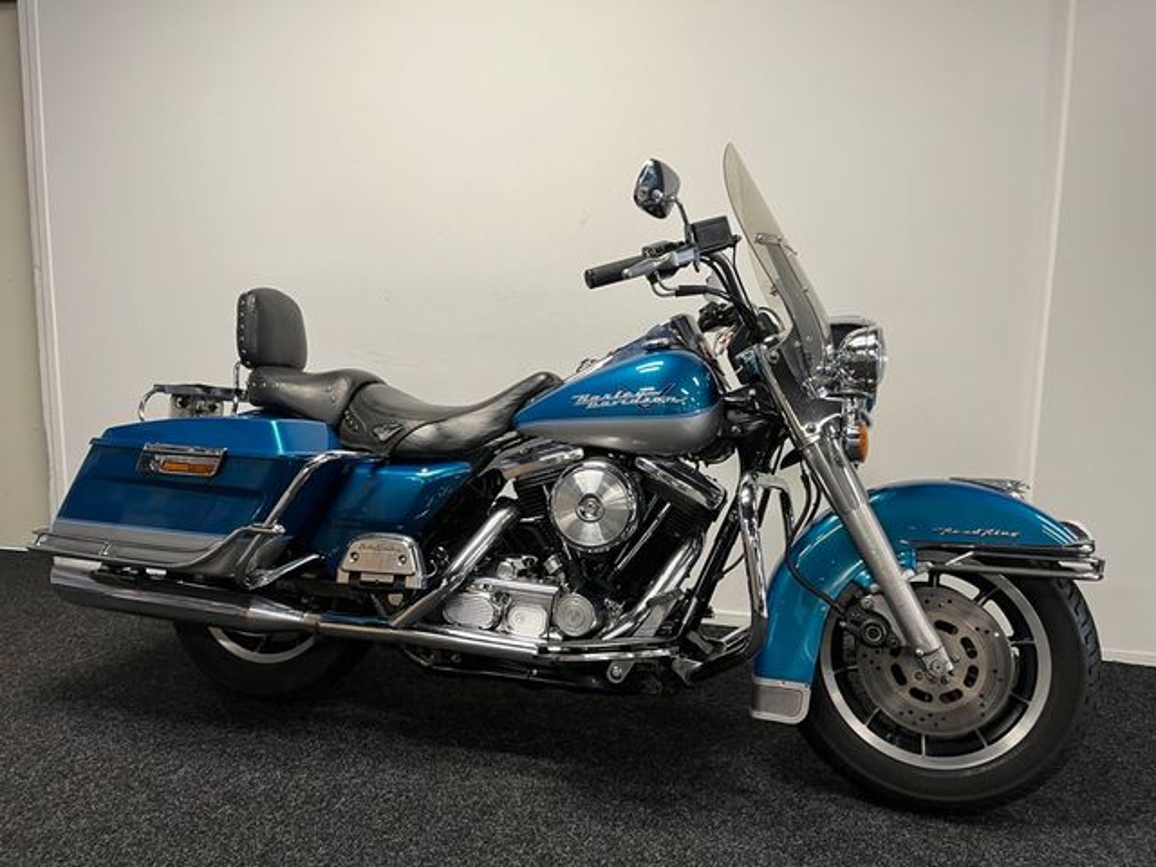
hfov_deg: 67.3
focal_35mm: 26
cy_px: 434
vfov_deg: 53.1
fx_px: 868
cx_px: 578
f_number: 1.6
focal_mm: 5.1
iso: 64
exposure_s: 1/50
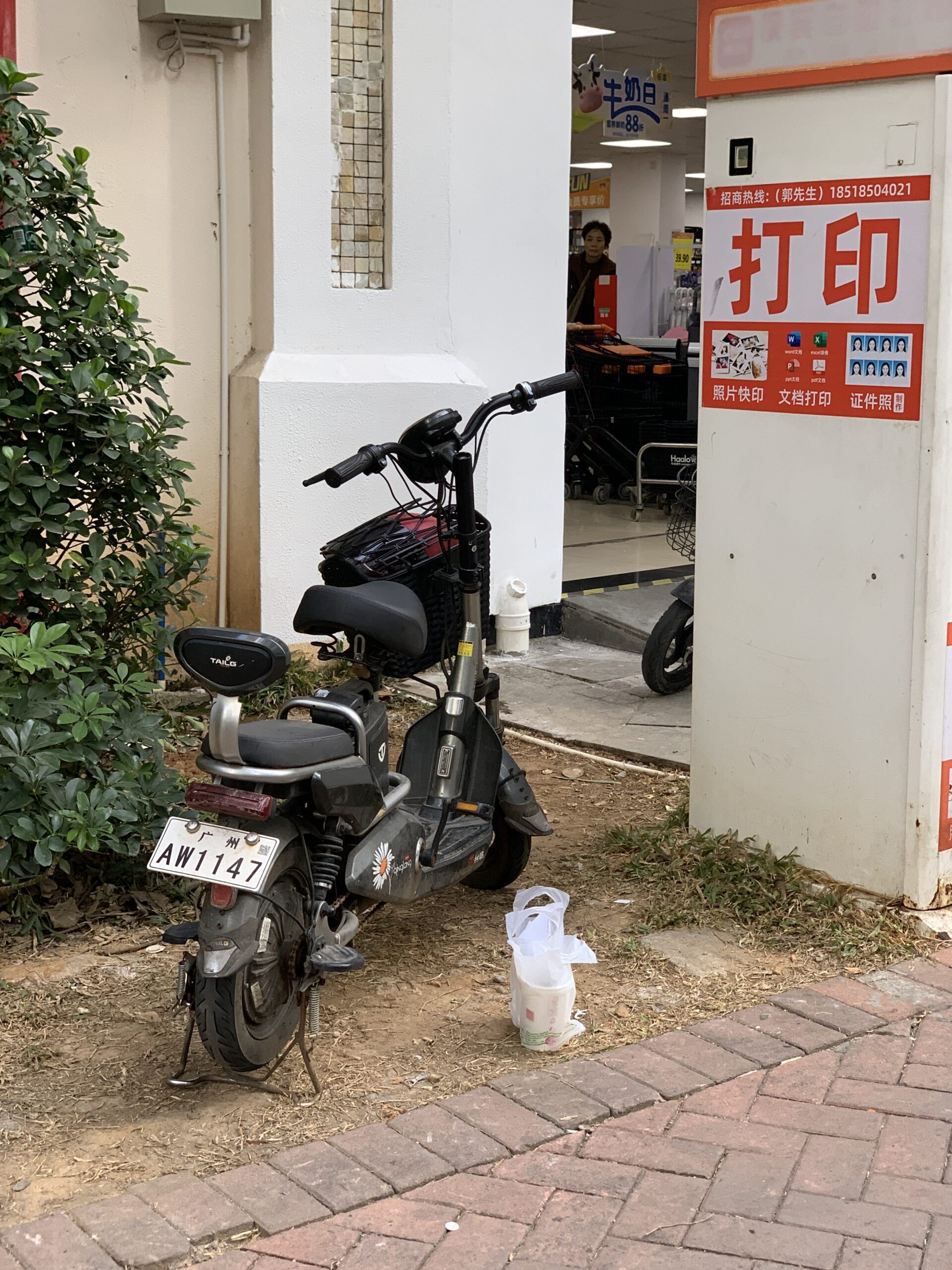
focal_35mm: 52
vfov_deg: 36.8
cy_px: 635
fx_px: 1907
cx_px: 476
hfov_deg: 28.0
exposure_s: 1/122
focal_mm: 6
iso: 64
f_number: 2.4
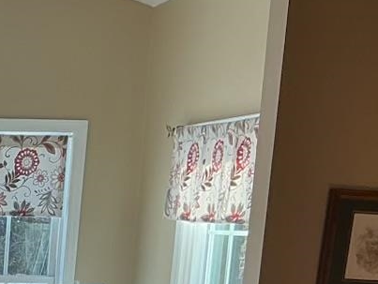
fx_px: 1257
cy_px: 482
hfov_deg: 15.3
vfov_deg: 12.0
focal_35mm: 115
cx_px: -244
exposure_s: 1/120
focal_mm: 3
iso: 25
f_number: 1.8
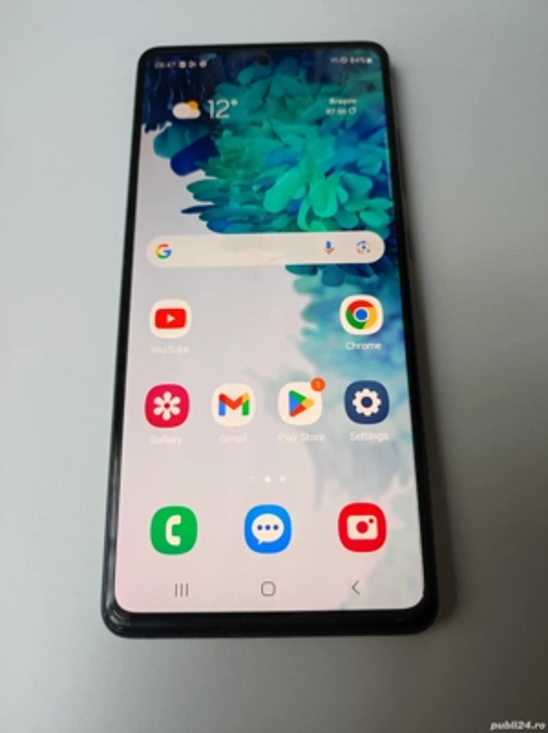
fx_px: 529
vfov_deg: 69.4
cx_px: 274
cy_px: 366
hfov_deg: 54.8
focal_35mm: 25
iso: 577
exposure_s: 1/50
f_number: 1.79
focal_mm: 4.7
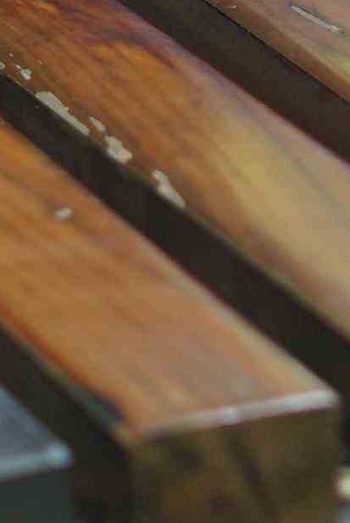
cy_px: -252
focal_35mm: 343
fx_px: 4993
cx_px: 692
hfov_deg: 4.0
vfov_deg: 5.9
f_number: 1.8
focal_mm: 50
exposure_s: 1/800
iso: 200
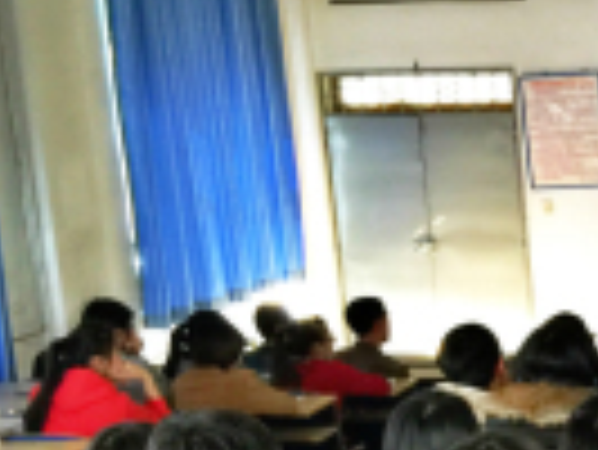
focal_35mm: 109
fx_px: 1885
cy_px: 416
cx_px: 935
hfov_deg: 16.2
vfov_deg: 13.5
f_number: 2.2
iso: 64
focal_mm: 4.15
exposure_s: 1/17
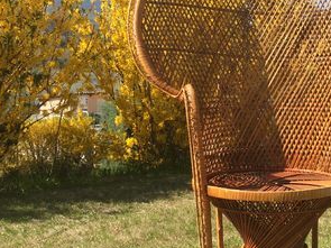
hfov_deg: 30.0
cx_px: 267
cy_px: 127
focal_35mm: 63
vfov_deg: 23.3
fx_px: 602
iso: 32
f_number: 2.2
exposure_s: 1/1642
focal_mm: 4.15
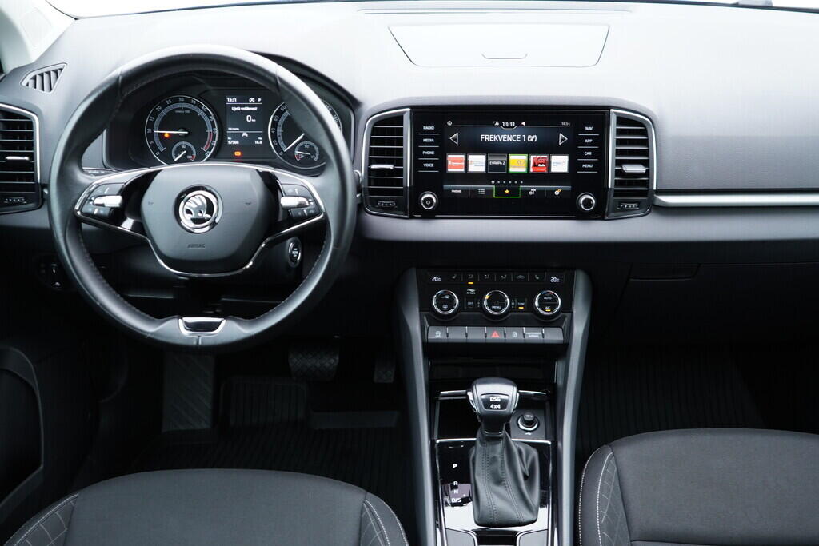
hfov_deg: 53.1
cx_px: 410
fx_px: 819
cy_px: 273
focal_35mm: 36
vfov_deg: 36.9
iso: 500
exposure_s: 1/40
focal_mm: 24
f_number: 2.8
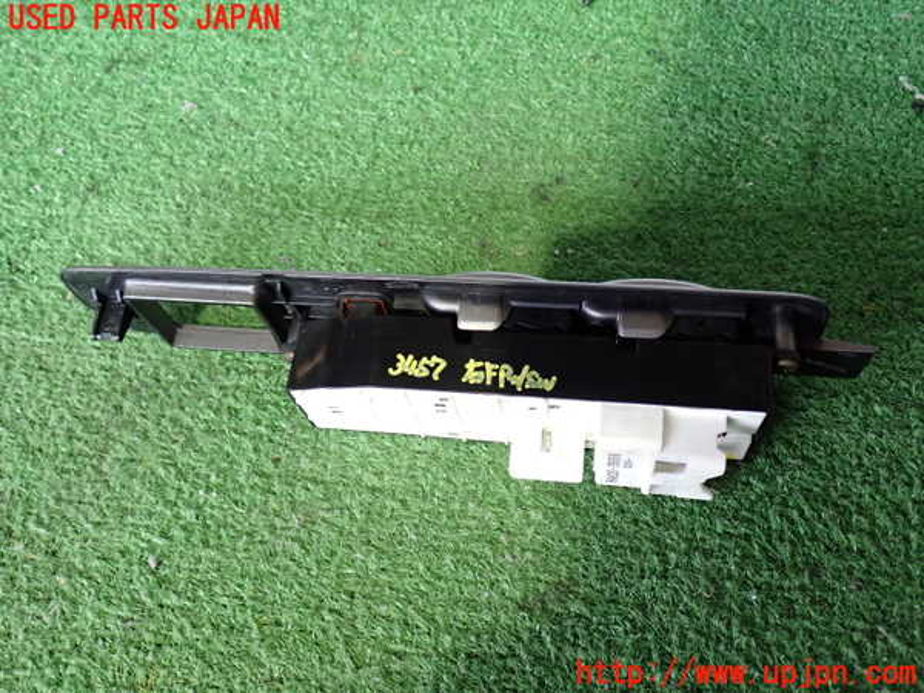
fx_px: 854
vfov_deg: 44.2
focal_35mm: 32
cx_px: 462
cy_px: 346
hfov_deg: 56.8
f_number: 2.4
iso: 500
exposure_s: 1/30
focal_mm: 5.79
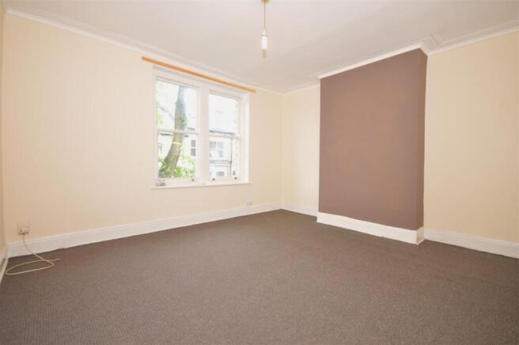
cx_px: 260
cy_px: 172
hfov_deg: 100.4
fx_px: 216
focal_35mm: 15
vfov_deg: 77.2
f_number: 4
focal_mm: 10
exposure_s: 1/60
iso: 800
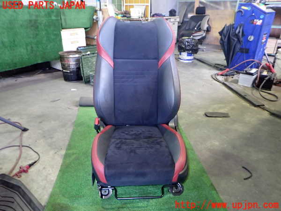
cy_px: 106
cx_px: 140
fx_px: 203
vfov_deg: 54.9
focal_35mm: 25
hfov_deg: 69.4
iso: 640
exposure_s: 1/30
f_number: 2
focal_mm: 4.5
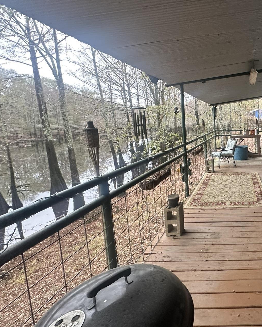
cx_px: 249
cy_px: 147
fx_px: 213
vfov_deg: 74.8
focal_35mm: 22
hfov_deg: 52.9
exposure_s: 1/99
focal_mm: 2.22
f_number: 2.2
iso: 200
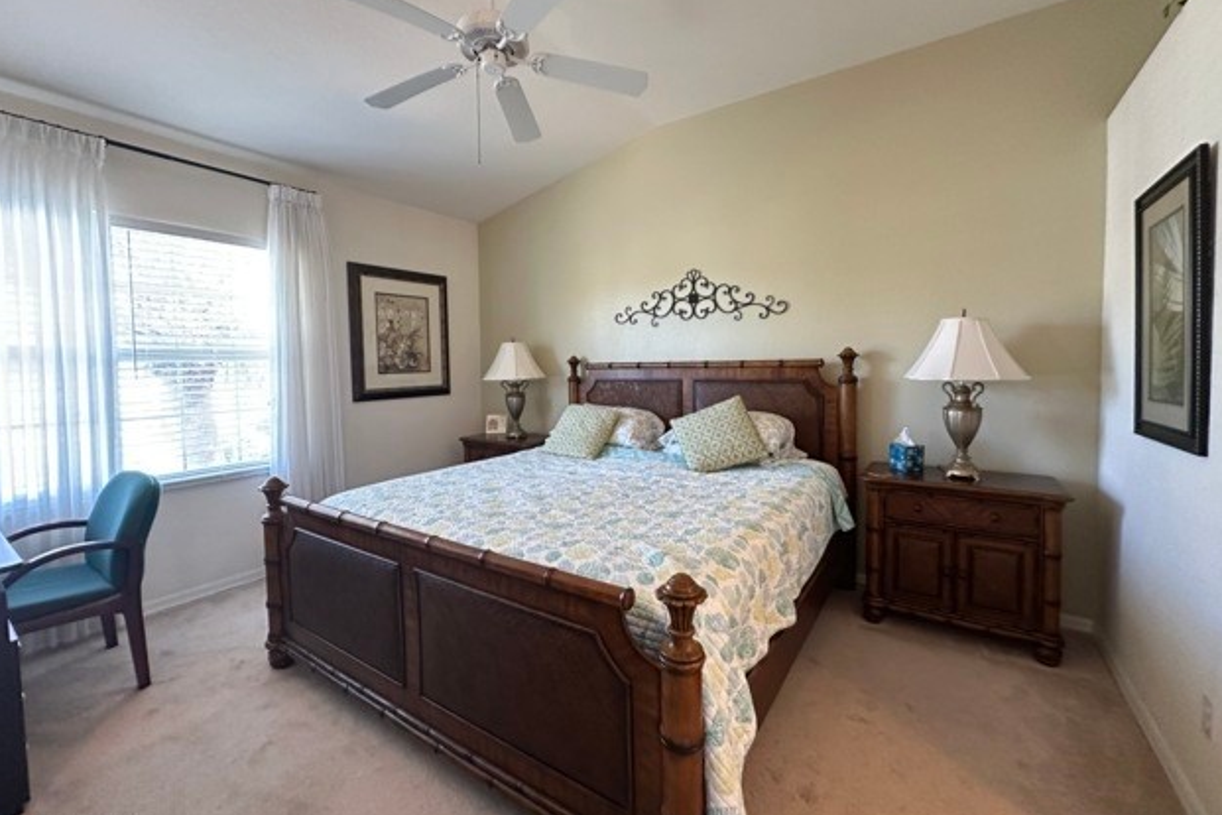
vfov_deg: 77.3
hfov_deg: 100.4
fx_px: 509
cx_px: 612
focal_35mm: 15
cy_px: 388
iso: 800
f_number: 2.2
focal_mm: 2.22
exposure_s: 1/60
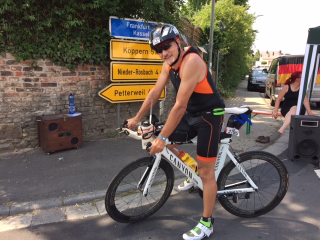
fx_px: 268
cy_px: 120
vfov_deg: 48.2
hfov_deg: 61.7
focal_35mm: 29
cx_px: 160
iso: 32
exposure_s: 1/439
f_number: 2.2
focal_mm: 4.15
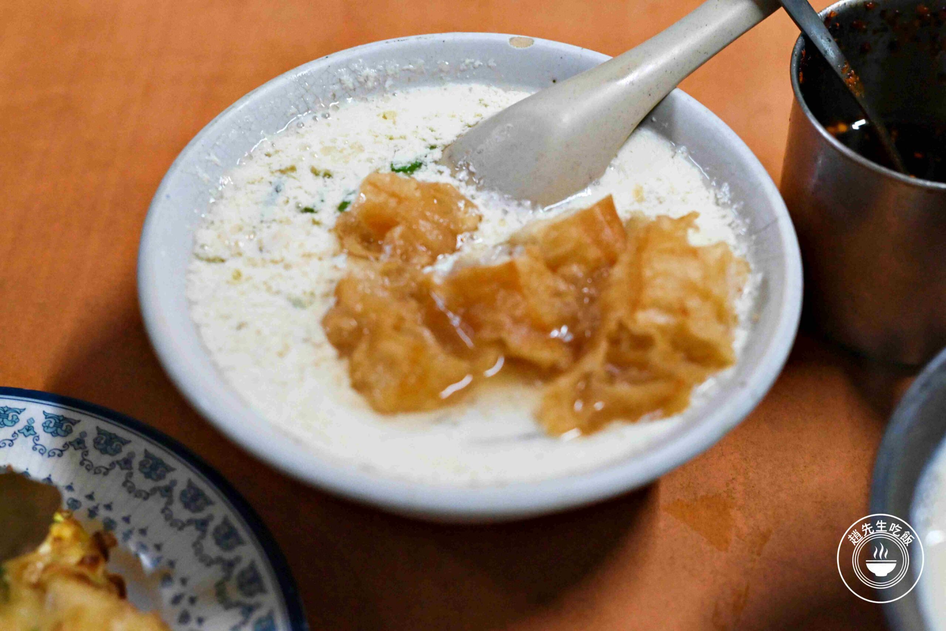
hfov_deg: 27.0
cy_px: 316
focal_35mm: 75
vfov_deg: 18.2
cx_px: 473
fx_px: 1971
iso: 3200
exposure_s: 1/200
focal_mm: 50
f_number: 3.2
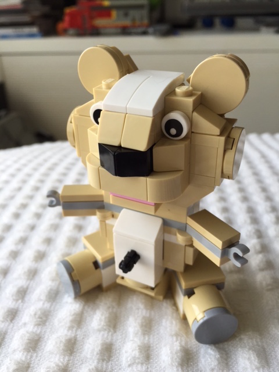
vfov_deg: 61.7
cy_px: 186
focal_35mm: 29
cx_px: 140
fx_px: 312
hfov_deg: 48.2
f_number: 2.2
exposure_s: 1/120
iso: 40
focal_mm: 4.15
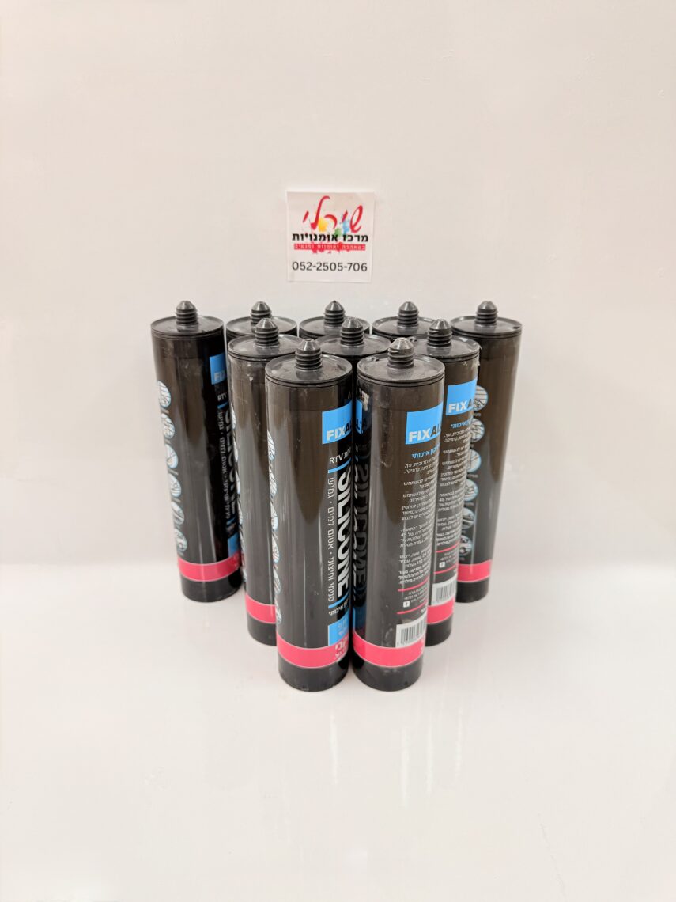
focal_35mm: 24
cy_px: 451
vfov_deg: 71.6
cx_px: 338
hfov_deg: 56.8
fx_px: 625
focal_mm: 6.76
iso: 64
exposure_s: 1/121
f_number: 1.78
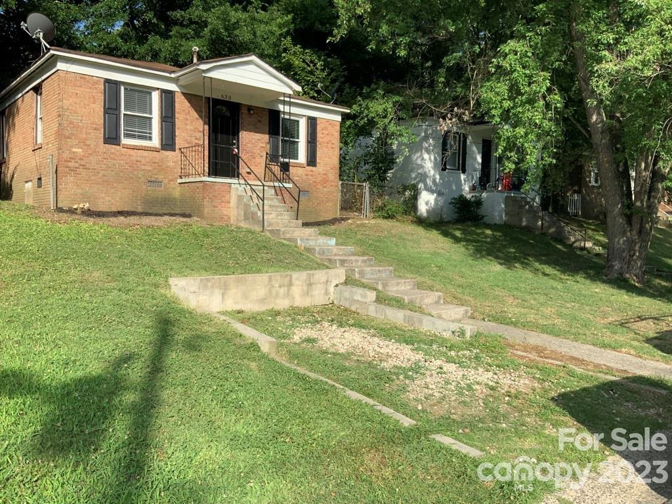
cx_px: 336
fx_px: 563
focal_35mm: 29
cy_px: 252
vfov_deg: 48.2
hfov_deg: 61.7
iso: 16
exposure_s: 1/1250
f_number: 1.8
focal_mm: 3
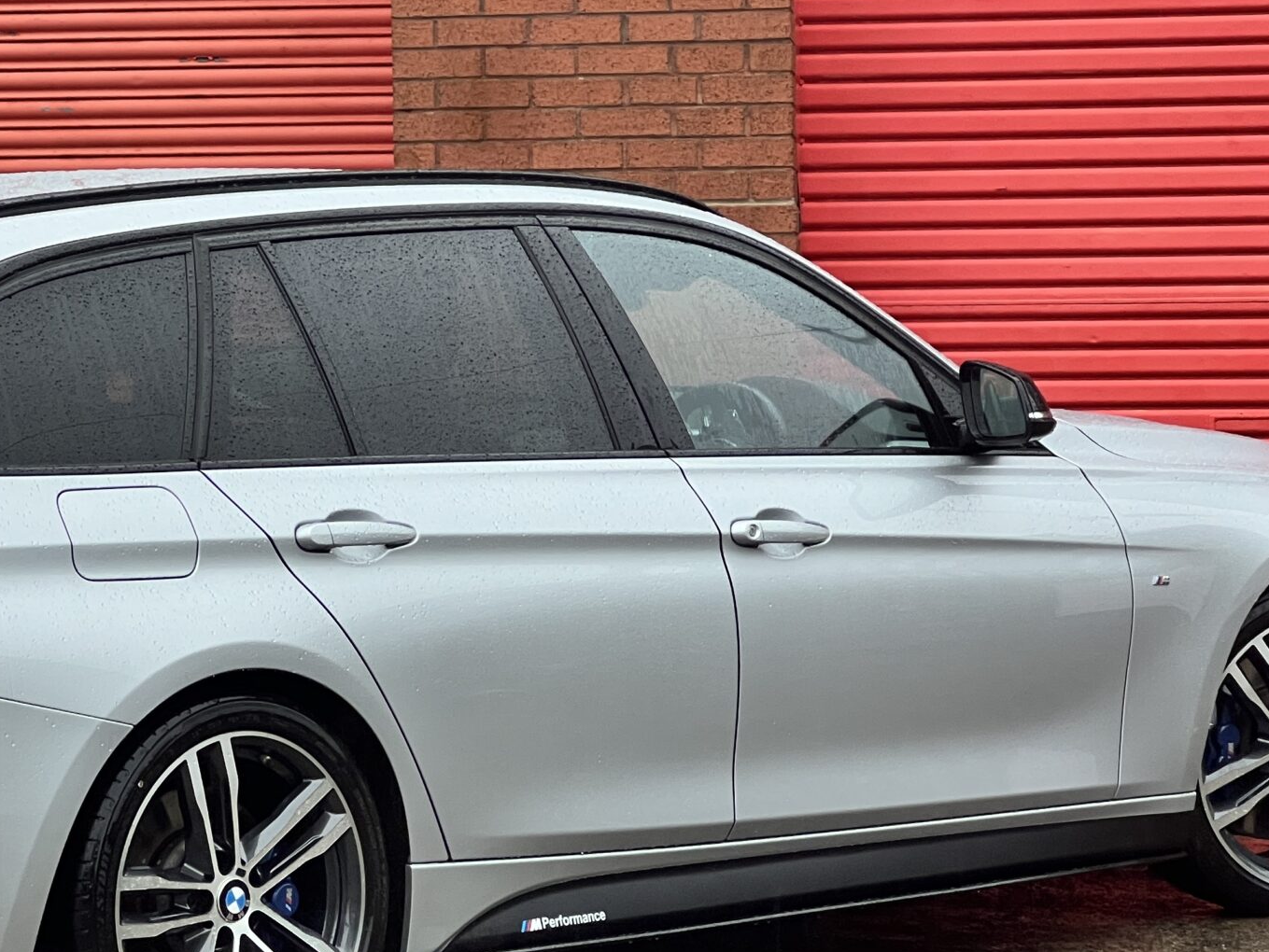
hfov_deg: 13.6
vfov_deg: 10.2
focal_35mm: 145
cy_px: 351
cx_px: 289
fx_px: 5317
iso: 125
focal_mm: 9
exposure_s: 1/99
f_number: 2.8
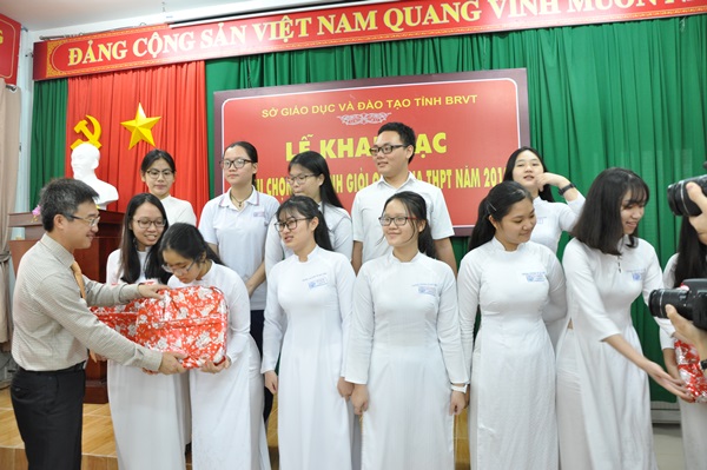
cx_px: 354
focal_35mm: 27
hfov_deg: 67.4
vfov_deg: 47.9
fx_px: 530
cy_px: 235
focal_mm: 18
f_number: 4.5
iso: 800
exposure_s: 1/30
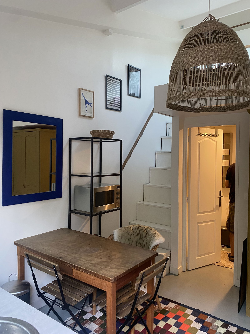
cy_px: 167
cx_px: 125
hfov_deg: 53.1
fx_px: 250
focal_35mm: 26
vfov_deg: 67.3
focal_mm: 4.25
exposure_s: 1/60
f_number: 1.8
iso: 250
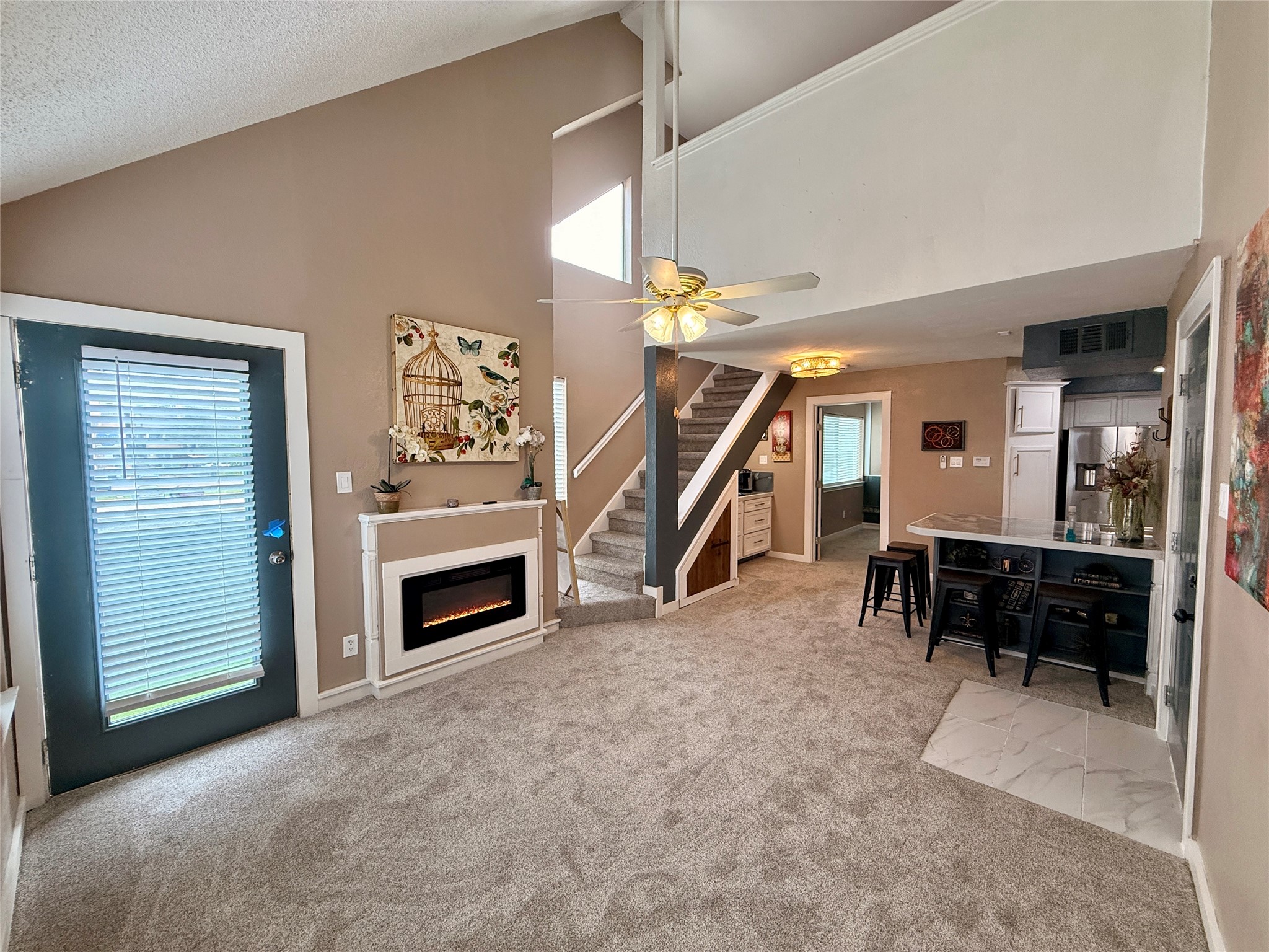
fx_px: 513
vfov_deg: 85.7
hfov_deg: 102.1
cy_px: 476
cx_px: 634
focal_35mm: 14
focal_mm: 2.22
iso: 200
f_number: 2.2
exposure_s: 1/120
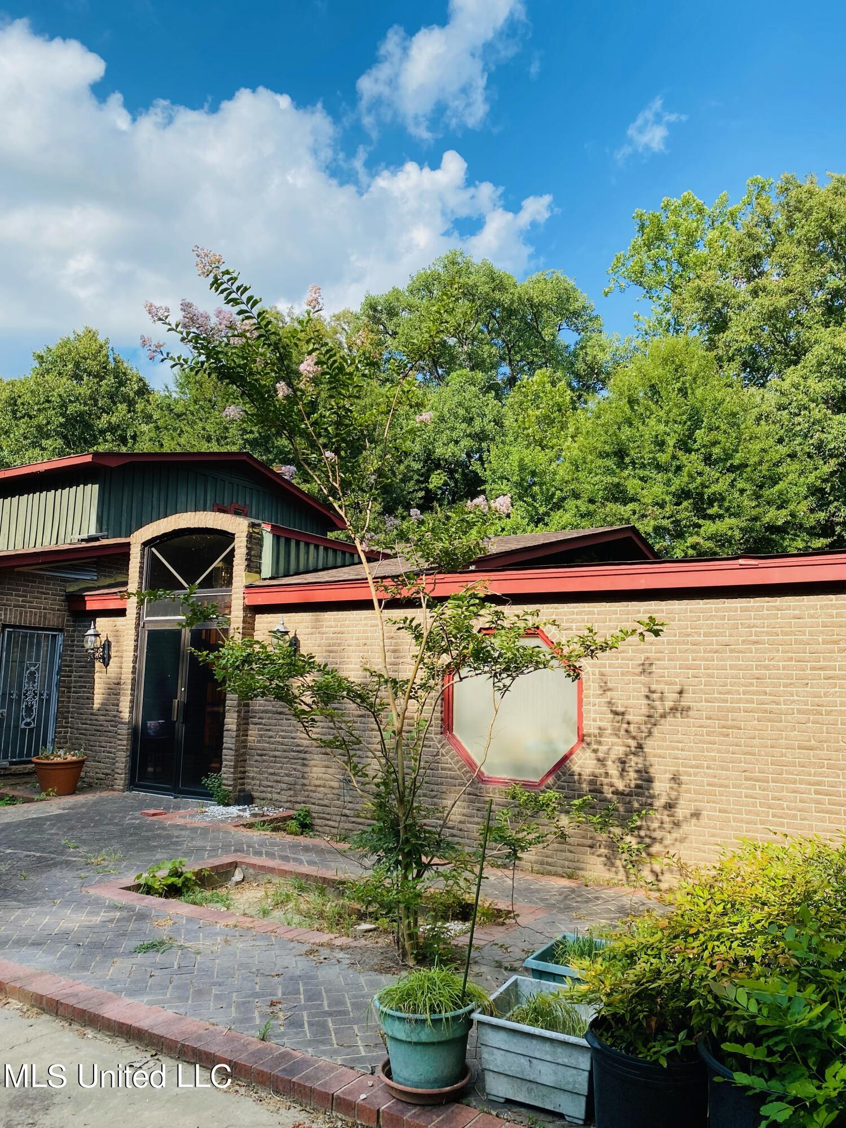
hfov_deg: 53.1
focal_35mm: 26
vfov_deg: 67.3
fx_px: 847
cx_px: 423
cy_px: 564
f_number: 1.8
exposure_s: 1/1653
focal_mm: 4.25
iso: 32
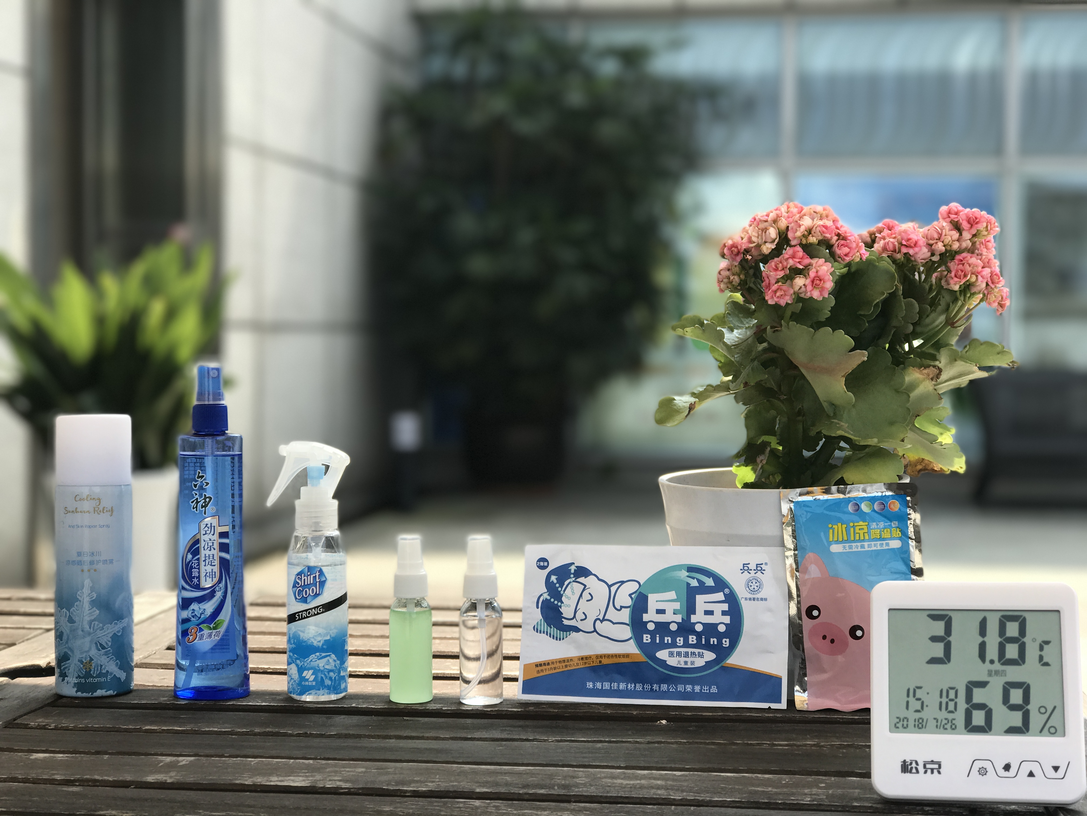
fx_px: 1790
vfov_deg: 25.7
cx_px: 544
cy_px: 408
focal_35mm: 57
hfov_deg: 33.8
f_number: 2.8
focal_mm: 6.6
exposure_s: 1/368
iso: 20
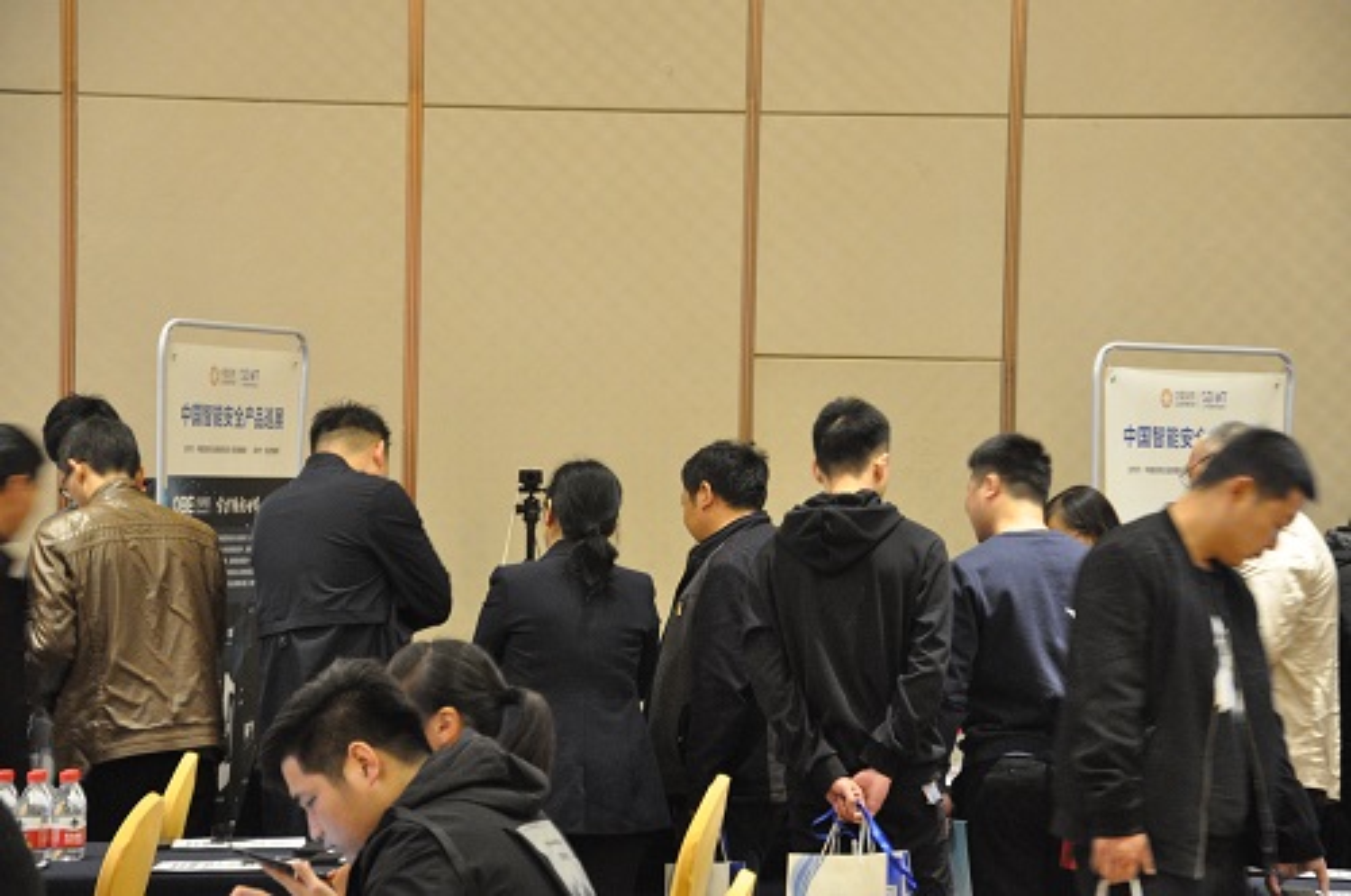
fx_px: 5172
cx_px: 676
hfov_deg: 14.9
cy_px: 448
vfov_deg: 9.9
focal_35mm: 138
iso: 2500
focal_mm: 92
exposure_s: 1/13
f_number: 5.6
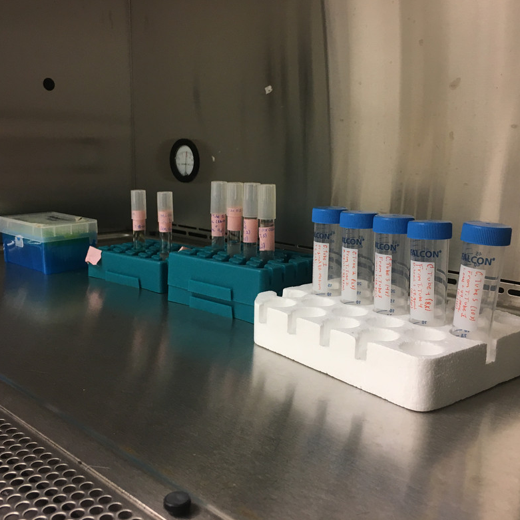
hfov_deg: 47.2
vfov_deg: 47.2
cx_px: 253
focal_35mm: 35
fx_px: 595
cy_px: 260
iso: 32
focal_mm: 4.15
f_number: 2.2
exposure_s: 1/30
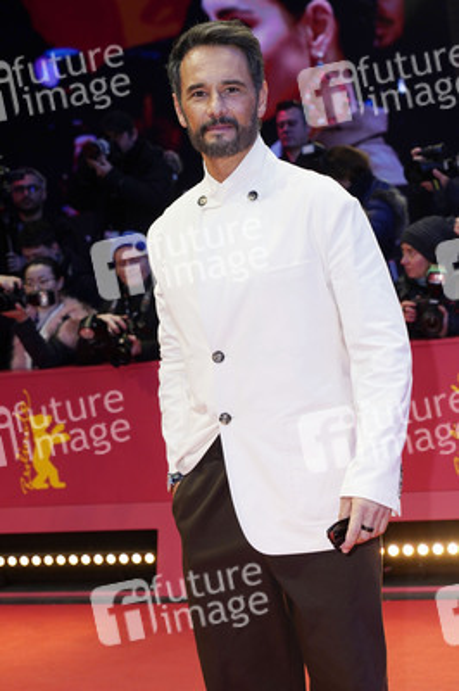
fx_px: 1245
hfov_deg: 20.9
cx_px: 230
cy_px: 346
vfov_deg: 31.0
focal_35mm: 65
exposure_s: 1/160
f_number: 5.6
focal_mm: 65
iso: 800
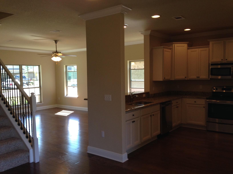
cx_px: 116
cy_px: 87
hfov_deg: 55.4
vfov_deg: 42.9
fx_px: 222
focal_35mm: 33
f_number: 2.4
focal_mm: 4.12
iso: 100
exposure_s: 1/120
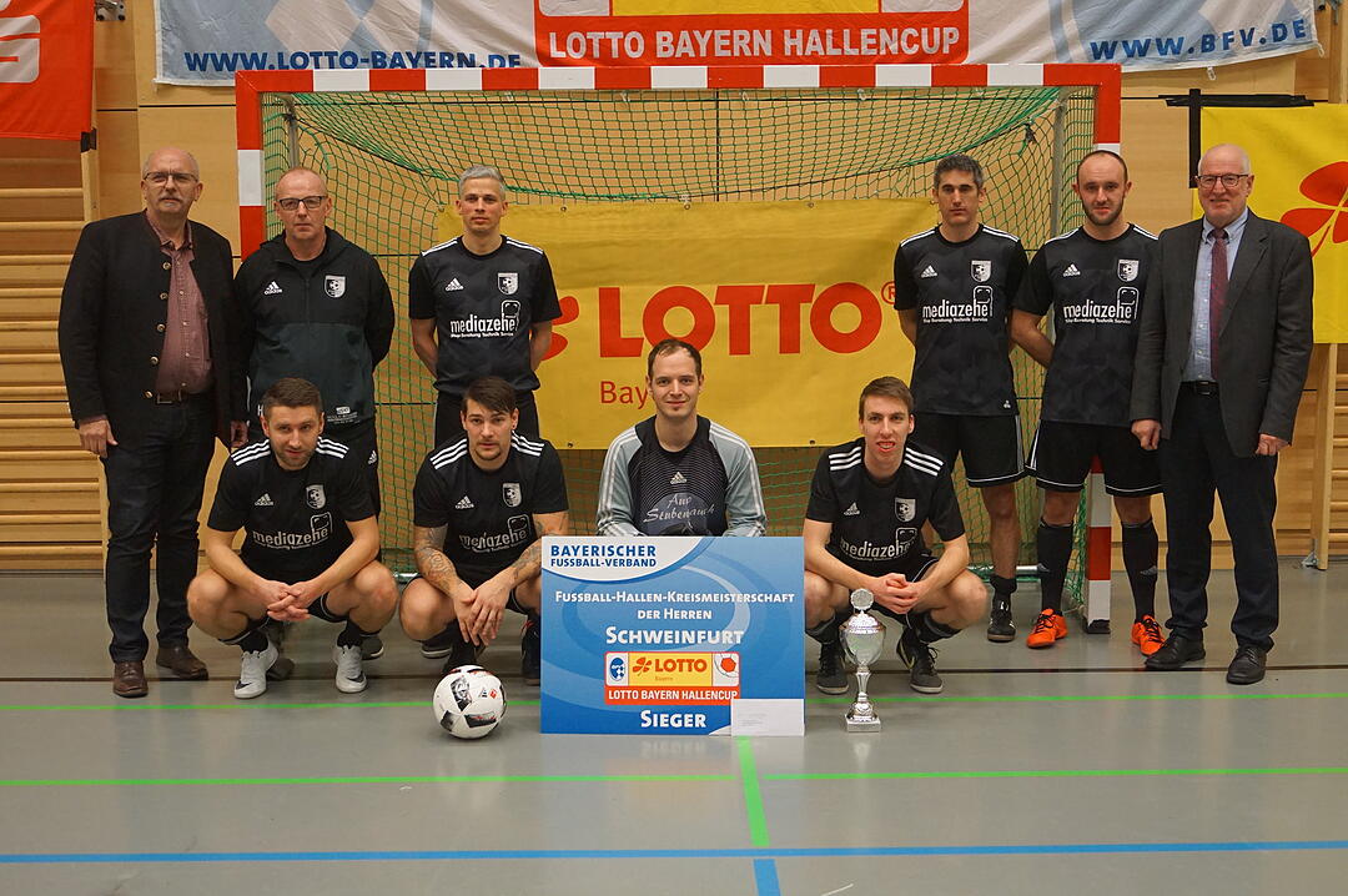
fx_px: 1683
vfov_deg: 29.8
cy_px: 448
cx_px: 674
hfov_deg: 43.6
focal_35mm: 45
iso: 2500
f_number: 4.5
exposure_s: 1/160
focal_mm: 30
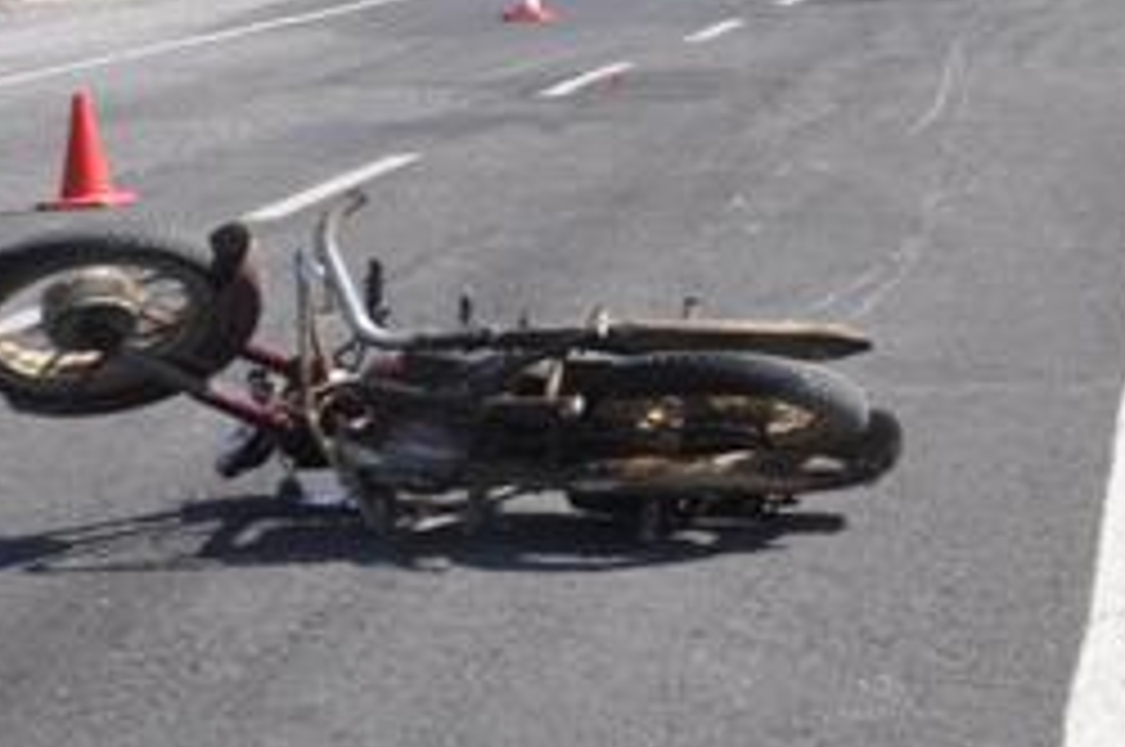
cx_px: 1368
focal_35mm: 134
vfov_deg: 10.1
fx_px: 4191
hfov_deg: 14.8
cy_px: 16
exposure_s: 1/320
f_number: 9
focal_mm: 35
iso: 200
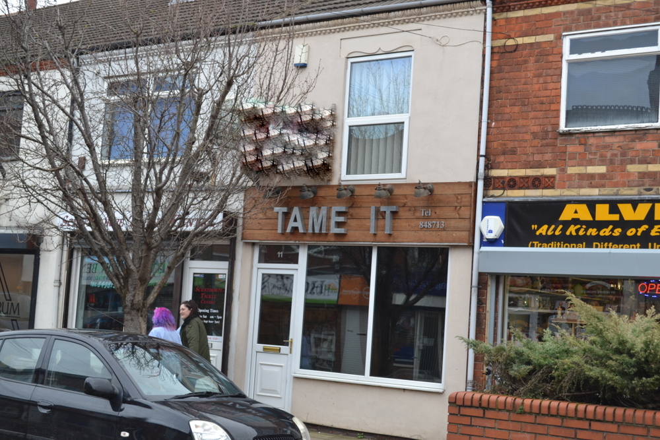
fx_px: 990
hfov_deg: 36.9
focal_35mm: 54
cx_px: 330
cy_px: 220
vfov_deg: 25.1
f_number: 5.6
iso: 360
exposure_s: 1/125
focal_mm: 36
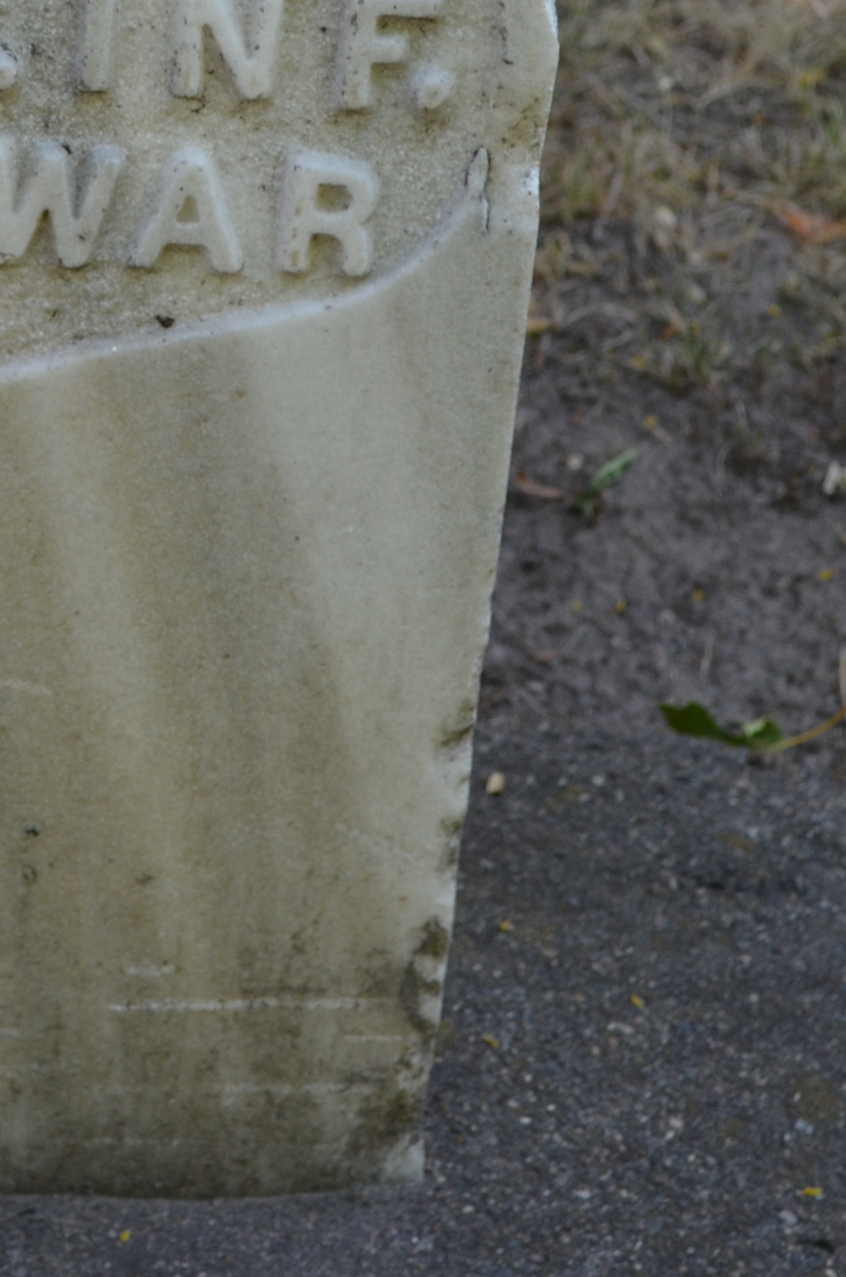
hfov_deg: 7.9
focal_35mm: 172
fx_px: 6100
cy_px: -99
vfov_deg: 11.8
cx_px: -28
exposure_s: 1/125
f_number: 5.3
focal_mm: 45
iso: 400
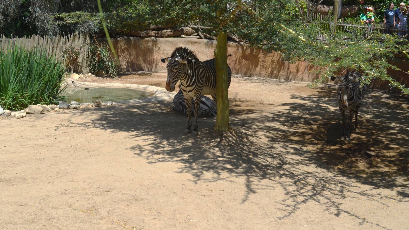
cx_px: 203
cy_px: 119
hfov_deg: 40.6
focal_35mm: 51
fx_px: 553
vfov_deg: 23.5
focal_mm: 32
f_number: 9
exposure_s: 1/320
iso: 100
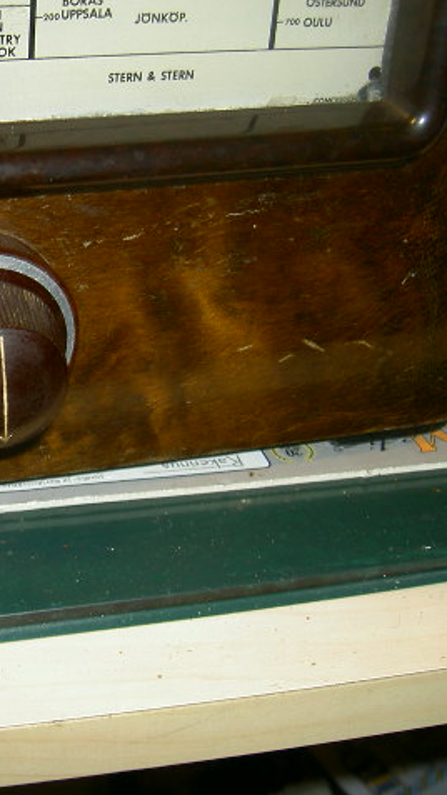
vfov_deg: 36.6
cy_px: 398
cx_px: -43
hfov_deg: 20.1
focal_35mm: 57
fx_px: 1202
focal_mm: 8
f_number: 2.8
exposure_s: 1/59.5
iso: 100
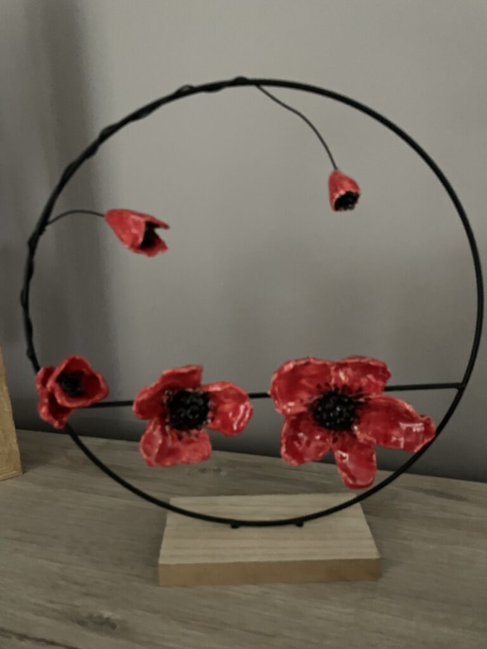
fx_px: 488
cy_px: 324
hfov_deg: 53.1
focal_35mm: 26
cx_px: 244
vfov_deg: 67.3
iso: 1000
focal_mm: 4.2
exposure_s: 1/30
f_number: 1.6
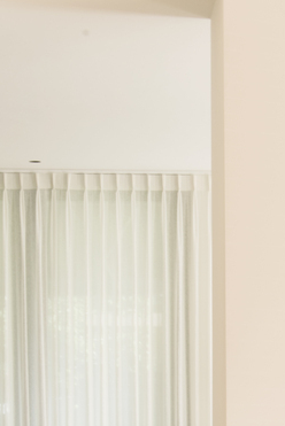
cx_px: 310
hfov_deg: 8.7
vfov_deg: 12.7
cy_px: 513
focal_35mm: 157
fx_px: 1861
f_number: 22
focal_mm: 32
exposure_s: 1/2
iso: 100
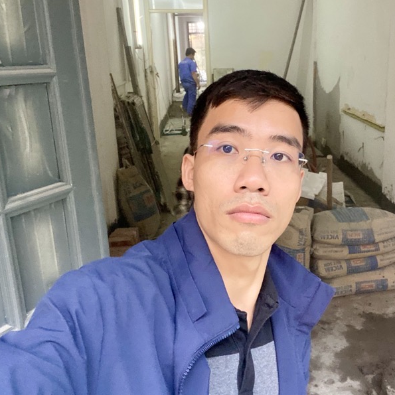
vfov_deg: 47.0
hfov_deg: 46.3
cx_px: 272
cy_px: 159
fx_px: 452
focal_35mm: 35
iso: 250
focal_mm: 2.71
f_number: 2.2
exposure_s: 1/60
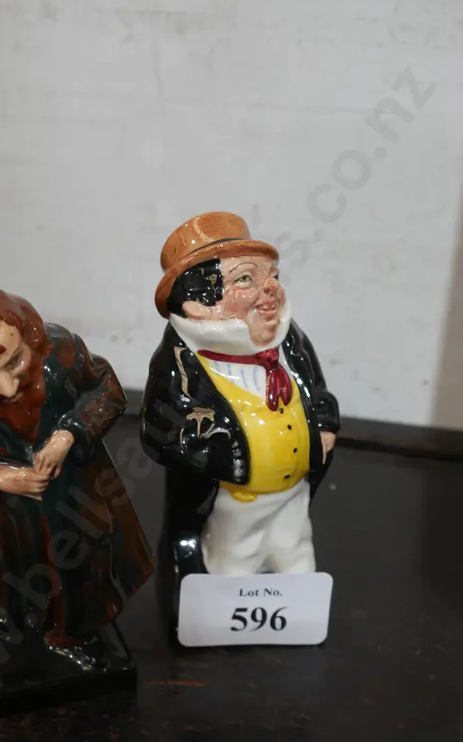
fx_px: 1232
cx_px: 166
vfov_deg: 33.4
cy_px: 416
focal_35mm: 61
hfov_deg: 21.2
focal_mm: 25
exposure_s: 1/60
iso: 640
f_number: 5.3
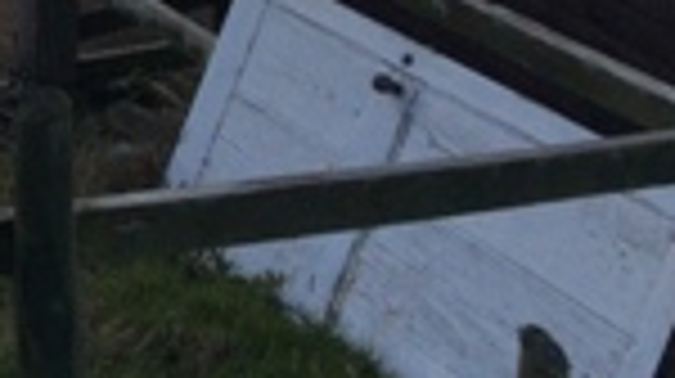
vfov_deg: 8.3
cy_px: -518
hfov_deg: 13.5
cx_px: -688
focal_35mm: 135
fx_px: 2414
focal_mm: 4.15
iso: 32
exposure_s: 1/540
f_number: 2.2
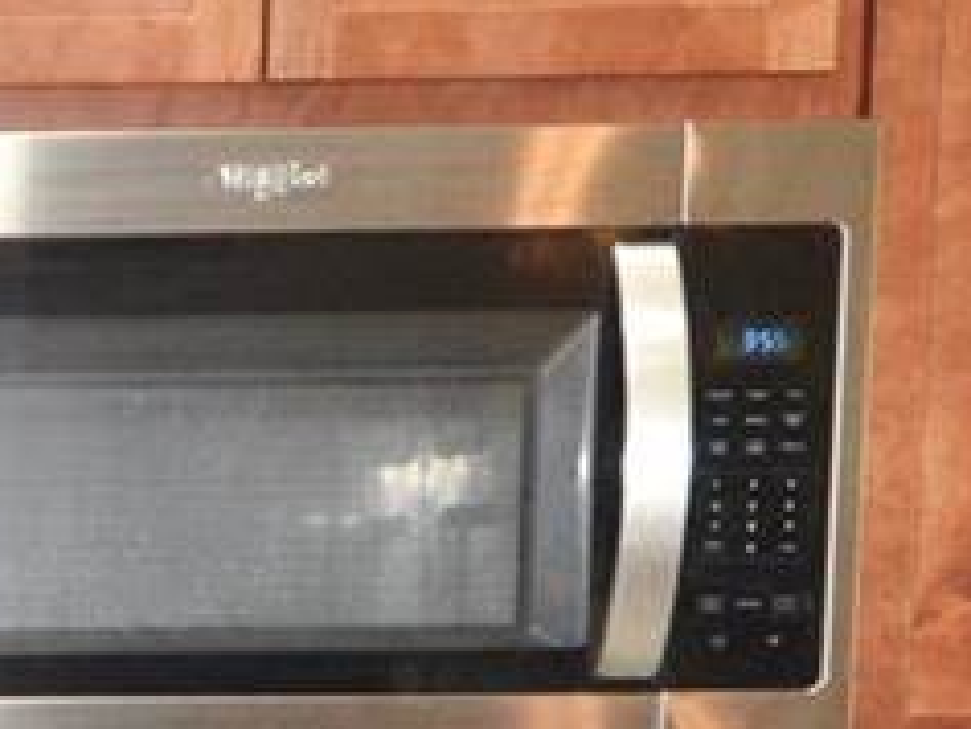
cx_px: -565
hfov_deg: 8.3
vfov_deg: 6.3
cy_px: 1036
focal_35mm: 233
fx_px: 6539
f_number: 4
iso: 800
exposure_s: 1/60
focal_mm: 24
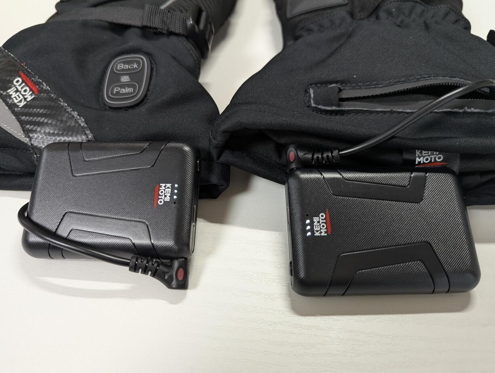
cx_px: 248
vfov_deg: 56.9
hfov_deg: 71.5
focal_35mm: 24
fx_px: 344
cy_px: 186
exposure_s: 1/23.8
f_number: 1.85
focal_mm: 6.81
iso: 173
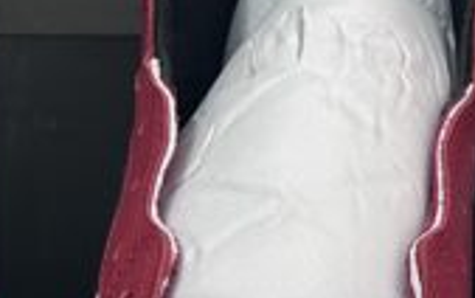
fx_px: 1996
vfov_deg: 8.4
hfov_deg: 13.3
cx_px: 551
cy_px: -79
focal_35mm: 154
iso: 200
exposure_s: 1/50
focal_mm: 6.86
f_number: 1.78
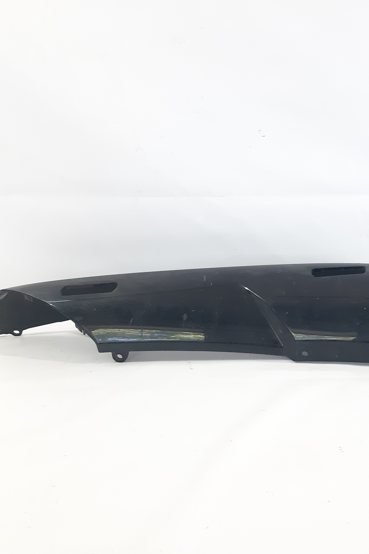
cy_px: 280
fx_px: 584
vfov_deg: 50.7
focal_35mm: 38
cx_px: 337
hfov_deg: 33.1
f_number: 1.7
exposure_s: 1/50
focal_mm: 3.93
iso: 200
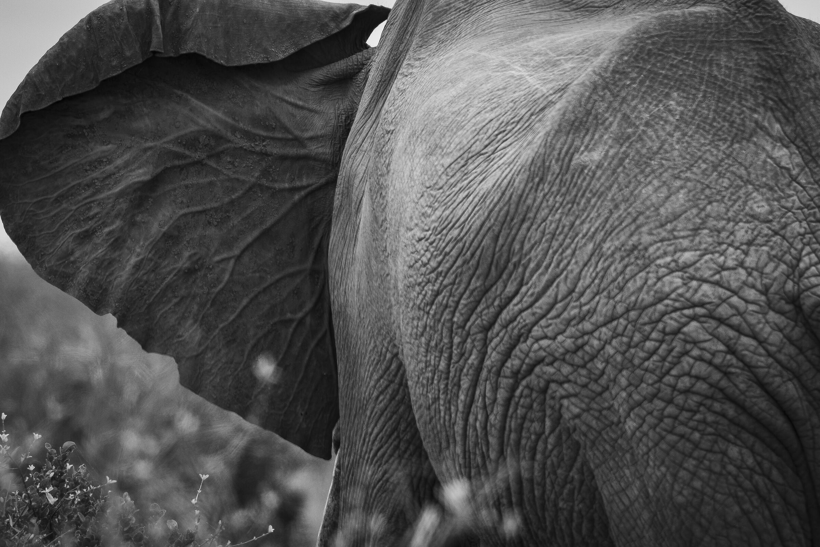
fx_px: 20498
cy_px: 274
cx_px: 410
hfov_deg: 2.3
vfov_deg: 1.5
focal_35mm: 900
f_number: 8
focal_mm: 600
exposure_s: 1/400
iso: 200
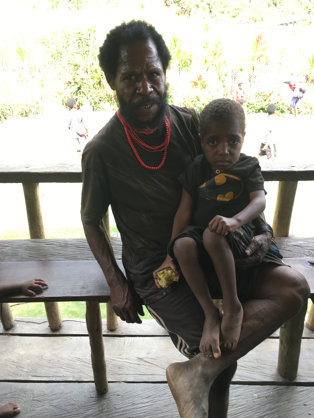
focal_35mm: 29
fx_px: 351
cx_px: 157
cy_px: 209
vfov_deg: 61.7
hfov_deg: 48.2
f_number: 2.2
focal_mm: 4.15
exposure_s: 1/100
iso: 40
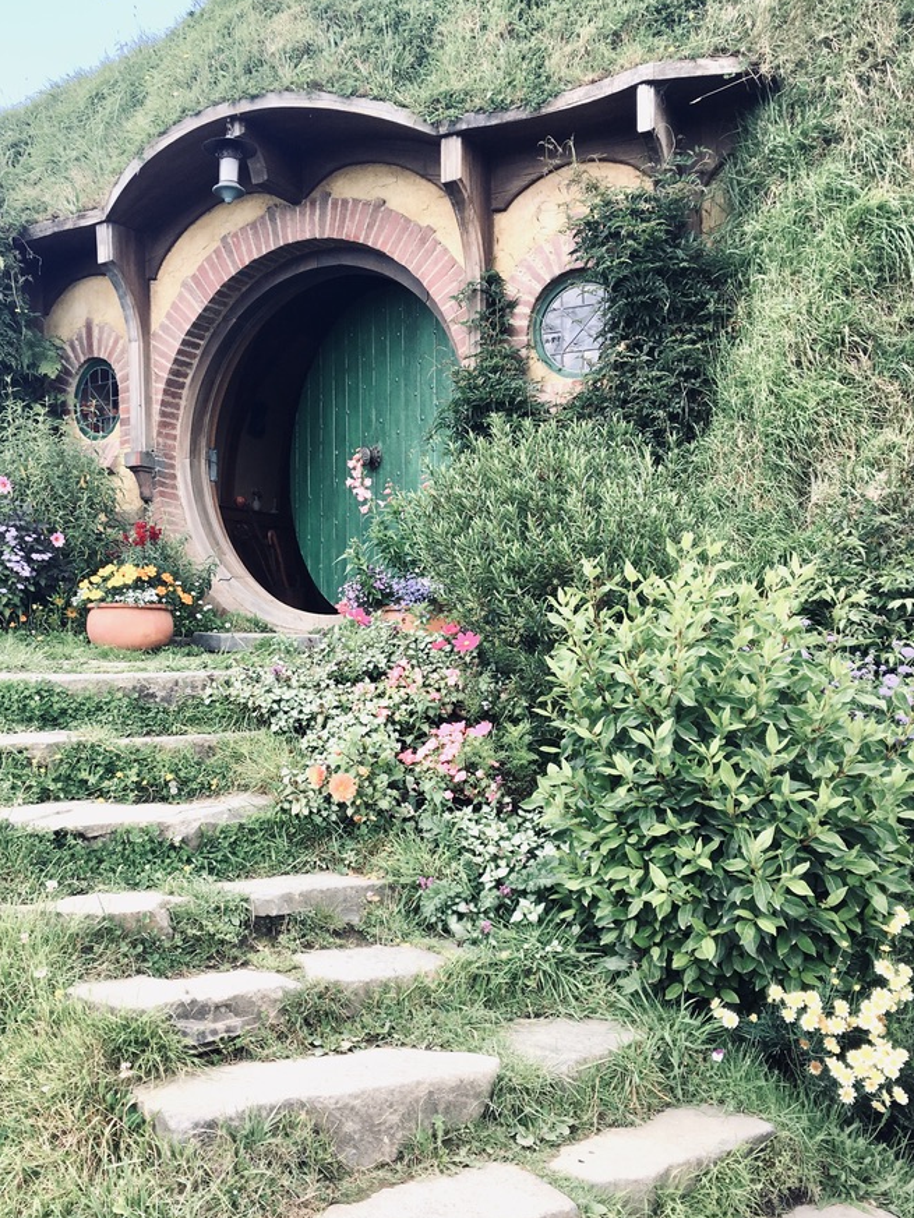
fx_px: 1197
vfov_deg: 53.8
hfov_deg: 41.8
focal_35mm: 34
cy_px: 675
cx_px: 410
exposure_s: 1/322
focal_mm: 4.15
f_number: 2.2
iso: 25
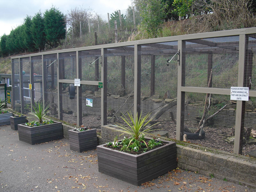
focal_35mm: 36
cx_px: 128
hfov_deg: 51.4
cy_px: 96
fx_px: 266
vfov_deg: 39.7
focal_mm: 6.3
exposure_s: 1/160
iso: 100
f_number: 3.1
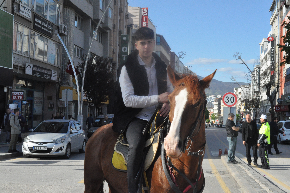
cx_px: 145
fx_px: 386
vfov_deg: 28.0
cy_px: 96
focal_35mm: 48
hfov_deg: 41.2
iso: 3200
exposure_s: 1/1000
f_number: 16
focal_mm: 32
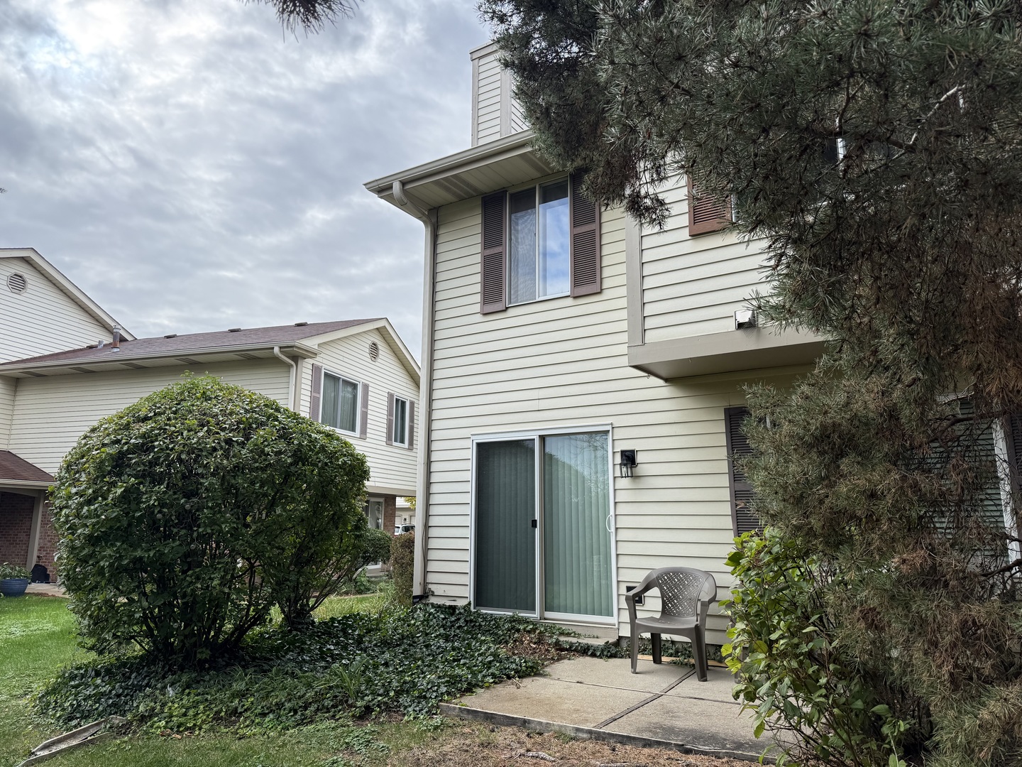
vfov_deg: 56.8
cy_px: 384
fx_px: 709
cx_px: 511
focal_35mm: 24
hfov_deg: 71.6
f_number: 1.78
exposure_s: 1/1553
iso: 80
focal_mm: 6.76
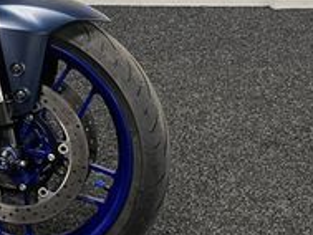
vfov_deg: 16.0
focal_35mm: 88
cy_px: -68
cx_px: -94
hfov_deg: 20.3
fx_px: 796
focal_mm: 5.1
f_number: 1.6
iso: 80
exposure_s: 1/50
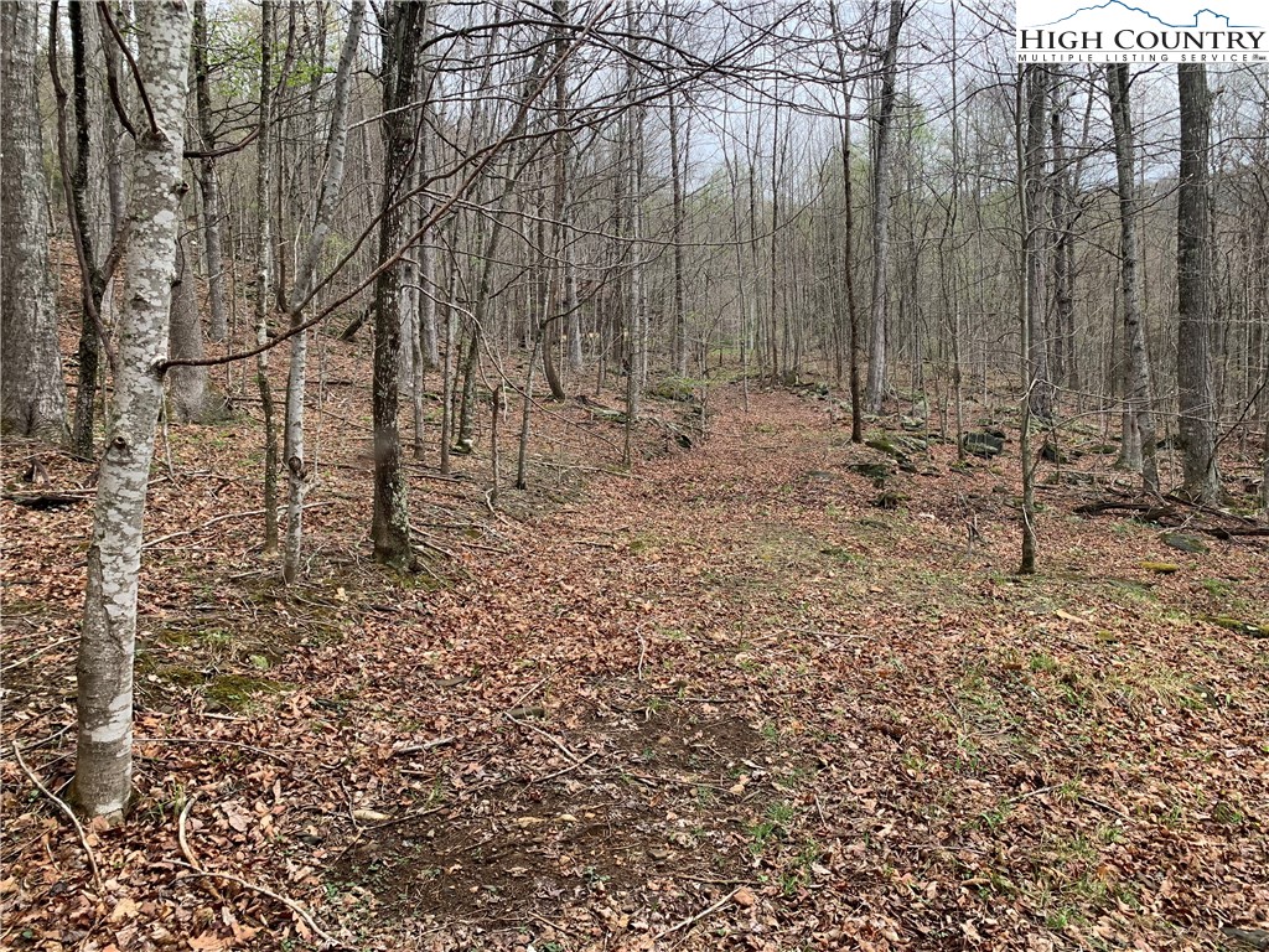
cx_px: 634
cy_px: 476
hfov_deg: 67.3
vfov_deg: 53.1
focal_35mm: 26
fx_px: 953
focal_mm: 4.25
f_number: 1.8
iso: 25
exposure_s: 1/623
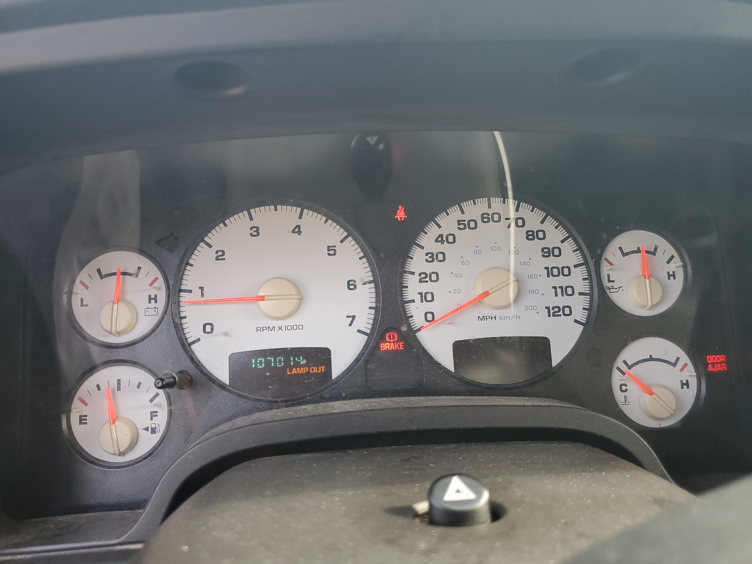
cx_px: 376
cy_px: 282
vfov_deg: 53.1
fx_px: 565
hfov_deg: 67.3
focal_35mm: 26
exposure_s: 1/120
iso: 61
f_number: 1.5
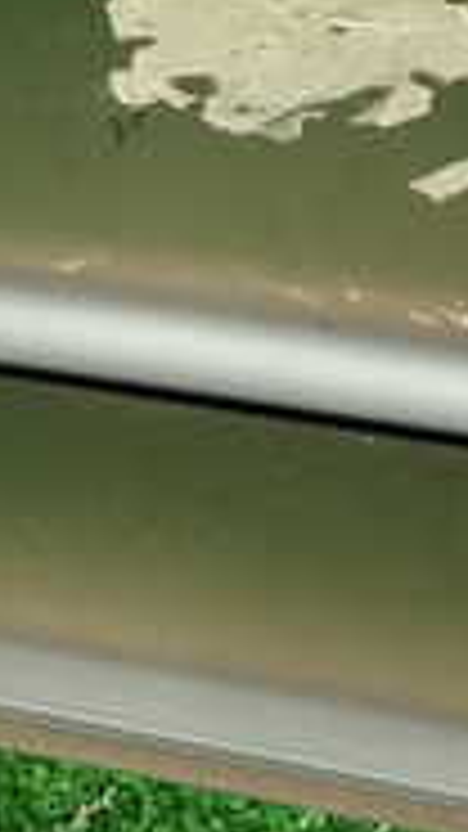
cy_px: 414
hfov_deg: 10.7
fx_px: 2494
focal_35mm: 113
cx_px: 248
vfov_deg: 19.0
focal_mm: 5.79
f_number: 2.4
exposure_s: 1/30
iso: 200
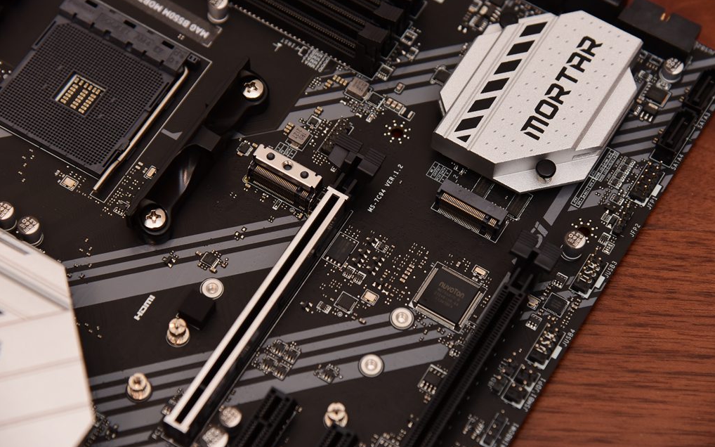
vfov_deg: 10.6
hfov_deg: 17.0
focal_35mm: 123
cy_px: 222
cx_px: 358
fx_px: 2397
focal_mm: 120
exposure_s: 1/60
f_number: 5.6
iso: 1600
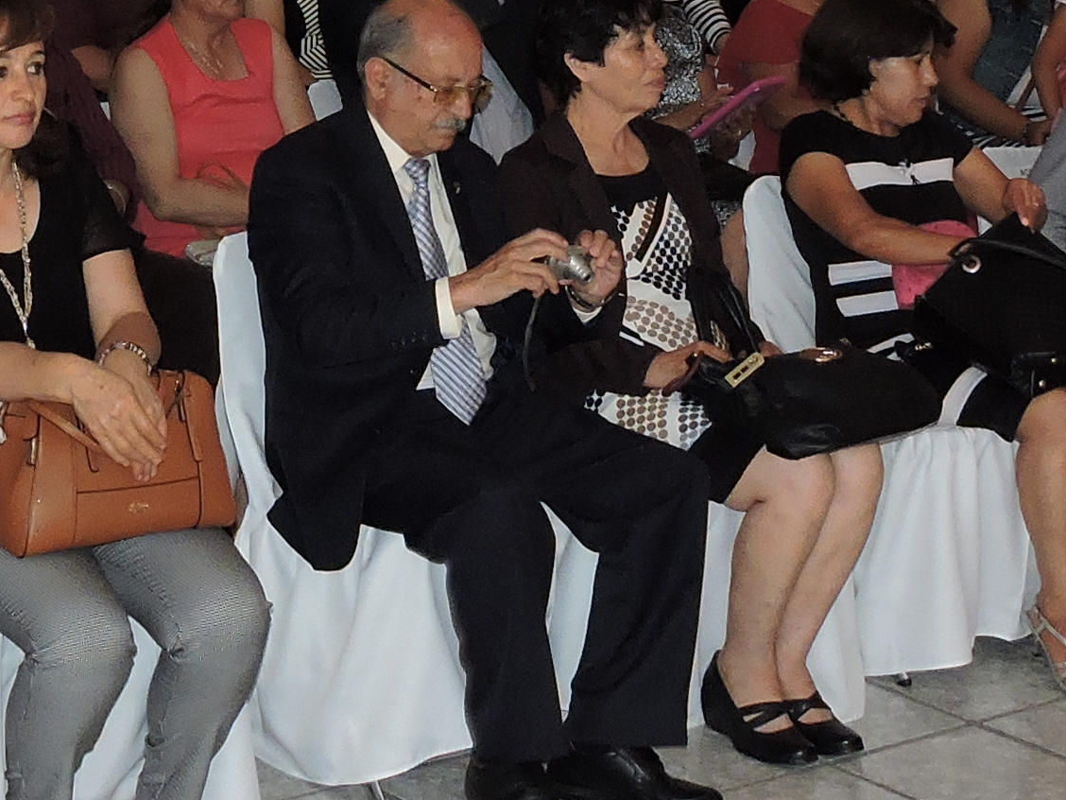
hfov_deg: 19.9
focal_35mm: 98
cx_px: 334
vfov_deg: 14.7
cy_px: -96
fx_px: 3018
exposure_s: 1/30
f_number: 3.3
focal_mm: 4.3
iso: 200
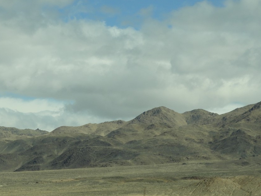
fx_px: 1372
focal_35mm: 182
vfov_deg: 8.2
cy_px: 130
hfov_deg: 10.8
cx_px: 72
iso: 100
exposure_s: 1/1000
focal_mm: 18.8
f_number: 4.8
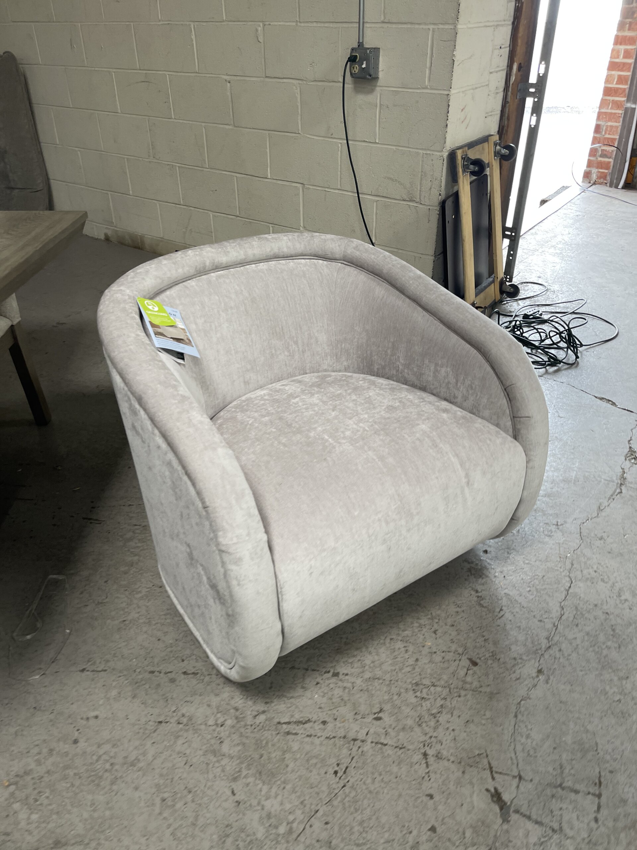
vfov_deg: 69.4
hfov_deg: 54.9
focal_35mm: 25
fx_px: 613
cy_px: 425
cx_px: 318
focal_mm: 5.1
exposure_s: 1/60
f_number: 1.6
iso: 80
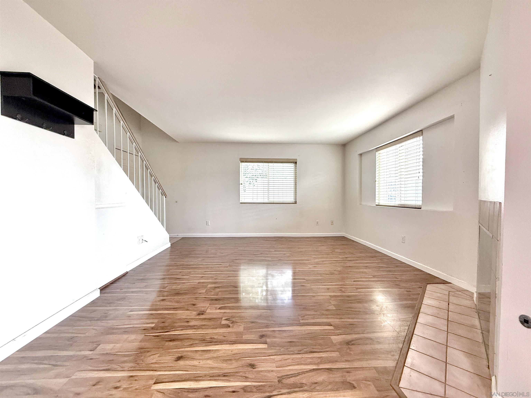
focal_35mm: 14
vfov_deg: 85.7
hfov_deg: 102.1
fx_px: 215
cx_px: 266
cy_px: 199
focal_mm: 2.22
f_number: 2.2
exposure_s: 1/60
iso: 400
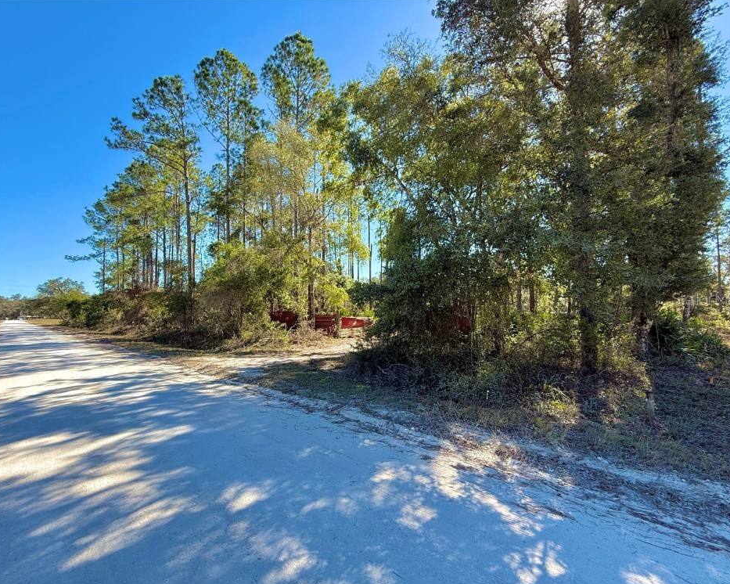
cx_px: 345
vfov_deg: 84.0
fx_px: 324
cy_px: 298
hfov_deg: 96.7
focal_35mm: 15
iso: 64
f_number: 2.2
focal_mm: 2.22
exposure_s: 1/658
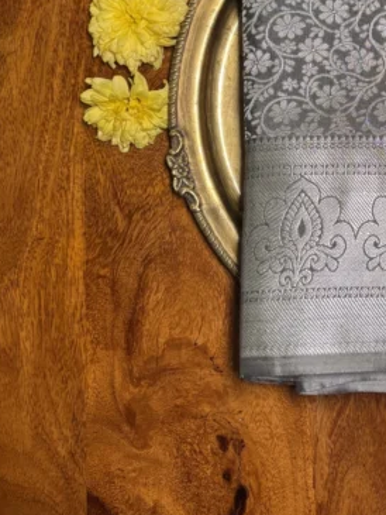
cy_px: 107
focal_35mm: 57
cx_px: 413
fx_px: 847
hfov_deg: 24.2
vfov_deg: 32.9
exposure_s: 1/121
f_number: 1.6
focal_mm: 5.96
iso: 125
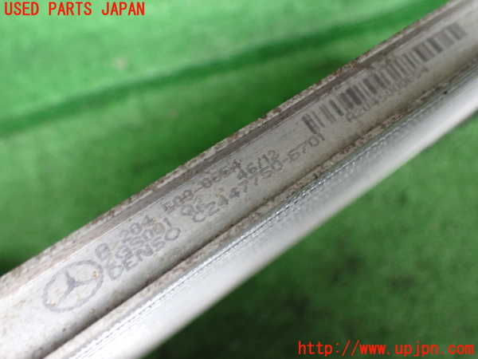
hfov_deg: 60.0
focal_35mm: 30
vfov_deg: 46.8
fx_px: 414
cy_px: 180
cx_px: 239
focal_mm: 5.4
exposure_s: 1/60
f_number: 2.3
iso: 800
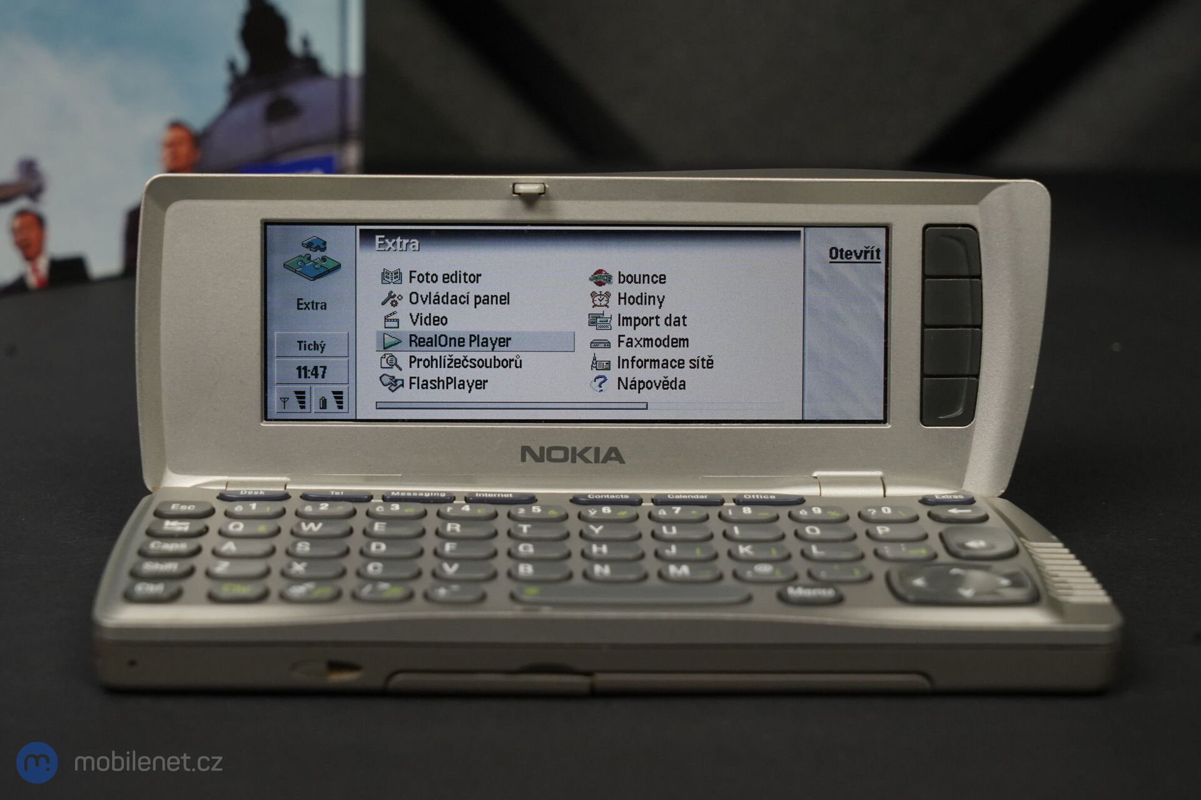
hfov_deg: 31.4
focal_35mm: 64
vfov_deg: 21.2
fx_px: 2135
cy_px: 400
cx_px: 600
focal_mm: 64
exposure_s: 1/200
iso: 1600
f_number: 8
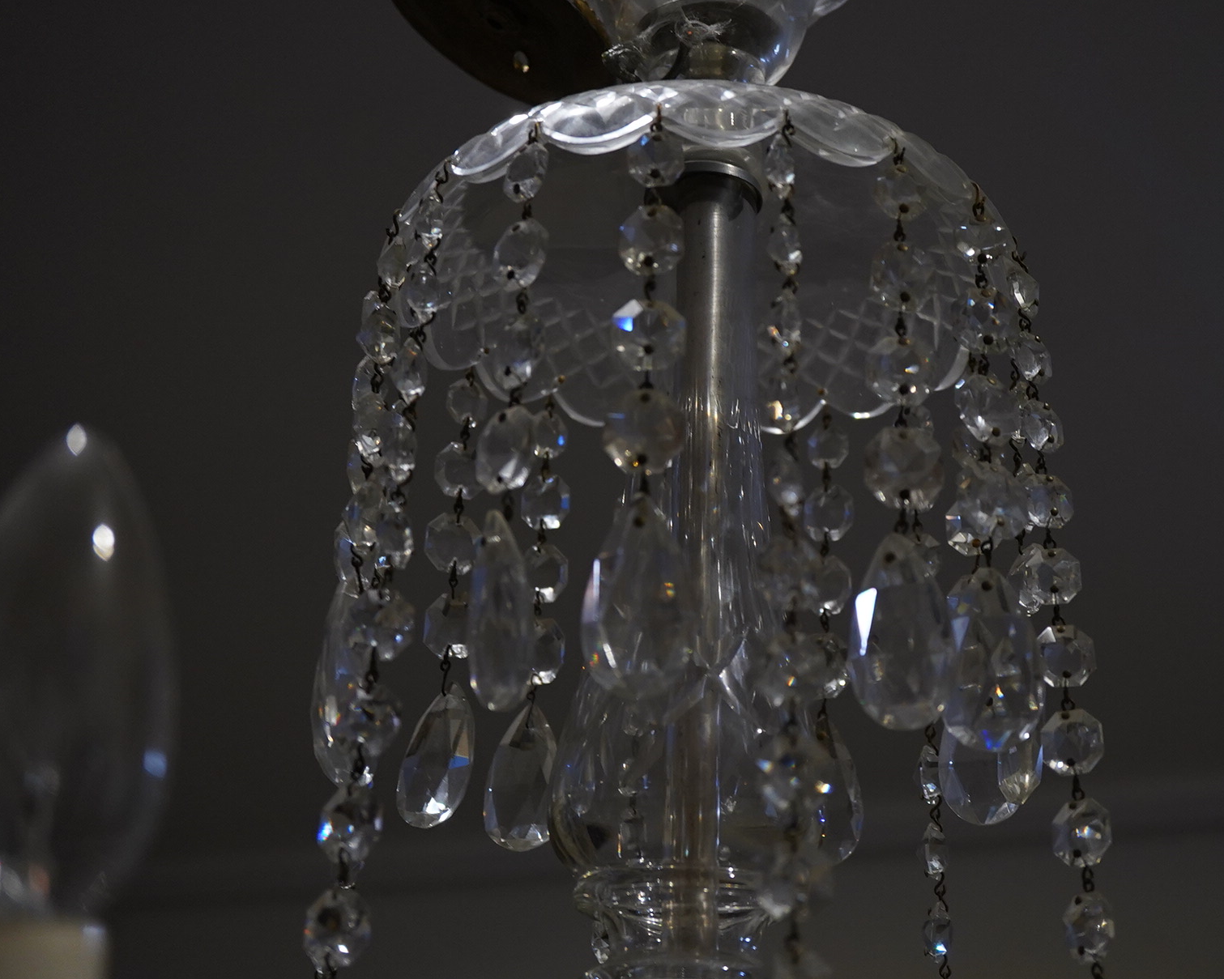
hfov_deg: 34.0
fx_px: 1993
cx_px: 736
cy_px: 504
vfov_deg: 27.6
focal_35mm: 55
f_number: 3.5
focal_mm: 30
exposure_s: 1/125
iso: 1250
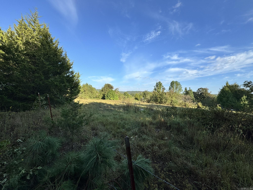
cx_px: 126
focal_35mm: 14
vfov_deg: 85.7
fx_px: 102
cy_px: 95
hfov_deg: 102.1
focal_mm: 2.22
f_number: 2.2
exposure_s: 1/1178
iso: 40
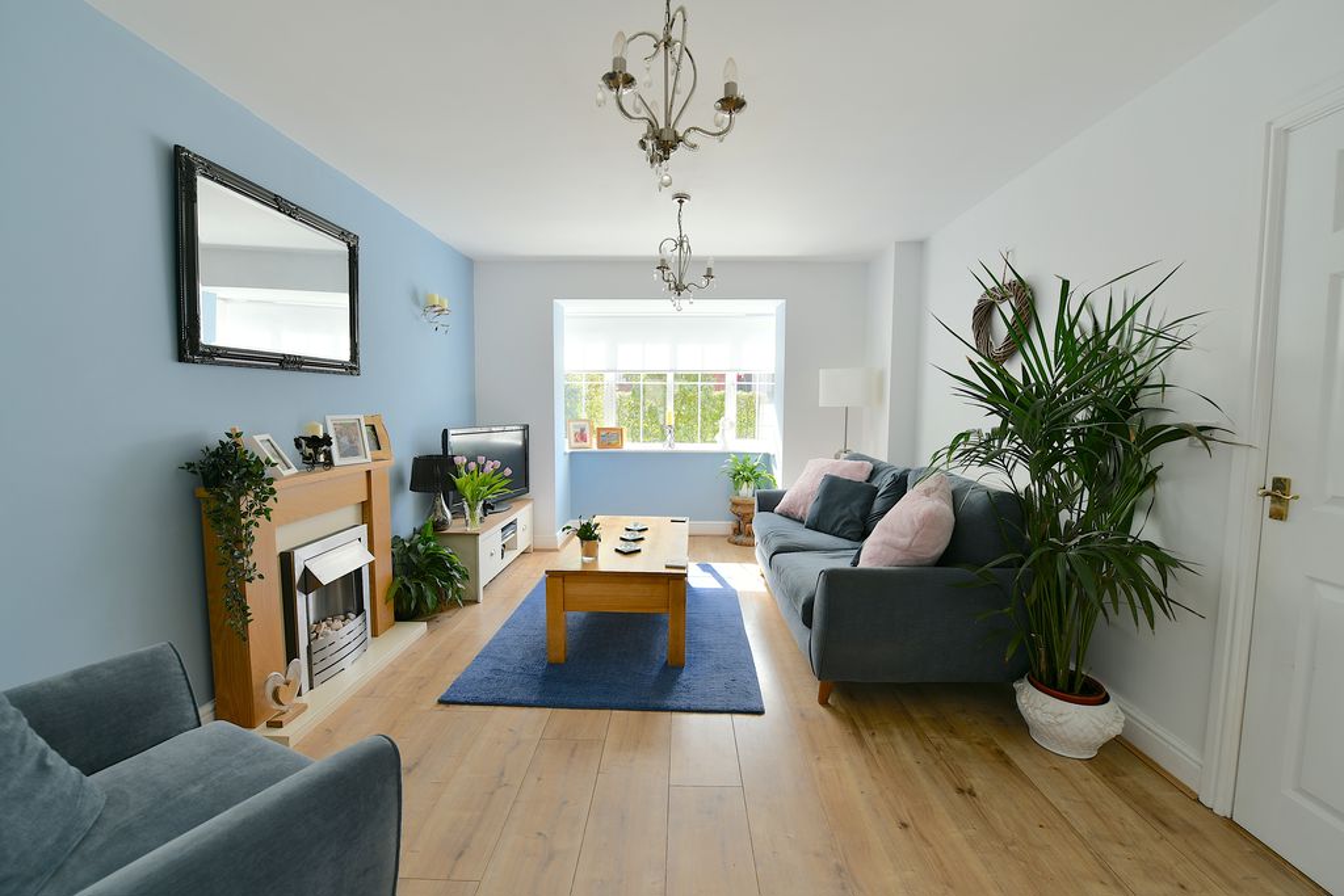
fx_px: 523
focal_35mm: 14
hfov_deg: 104.2
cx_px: 672
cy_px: 448
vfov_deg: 81.2
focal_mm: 14
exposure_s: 1/160
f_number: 6.3
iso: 160
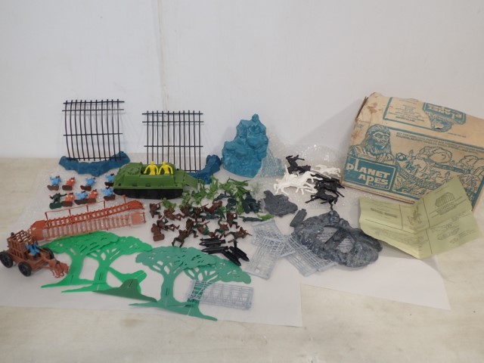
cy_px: 182
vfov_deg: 46.8
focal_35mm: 30
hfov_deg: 60.0
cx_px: 242
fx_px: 419
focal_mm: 5.4
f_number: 2.3
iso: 200
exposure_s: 1/60
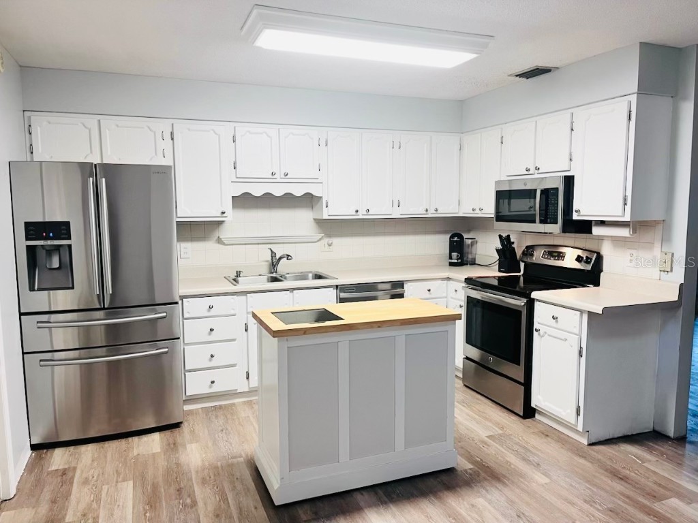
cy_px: 262
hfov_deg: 67.3
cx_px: 349
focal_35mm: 26
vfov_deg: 53.1
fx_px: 524
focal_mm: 5.1
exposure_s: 1/41
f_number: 1.6
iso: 160
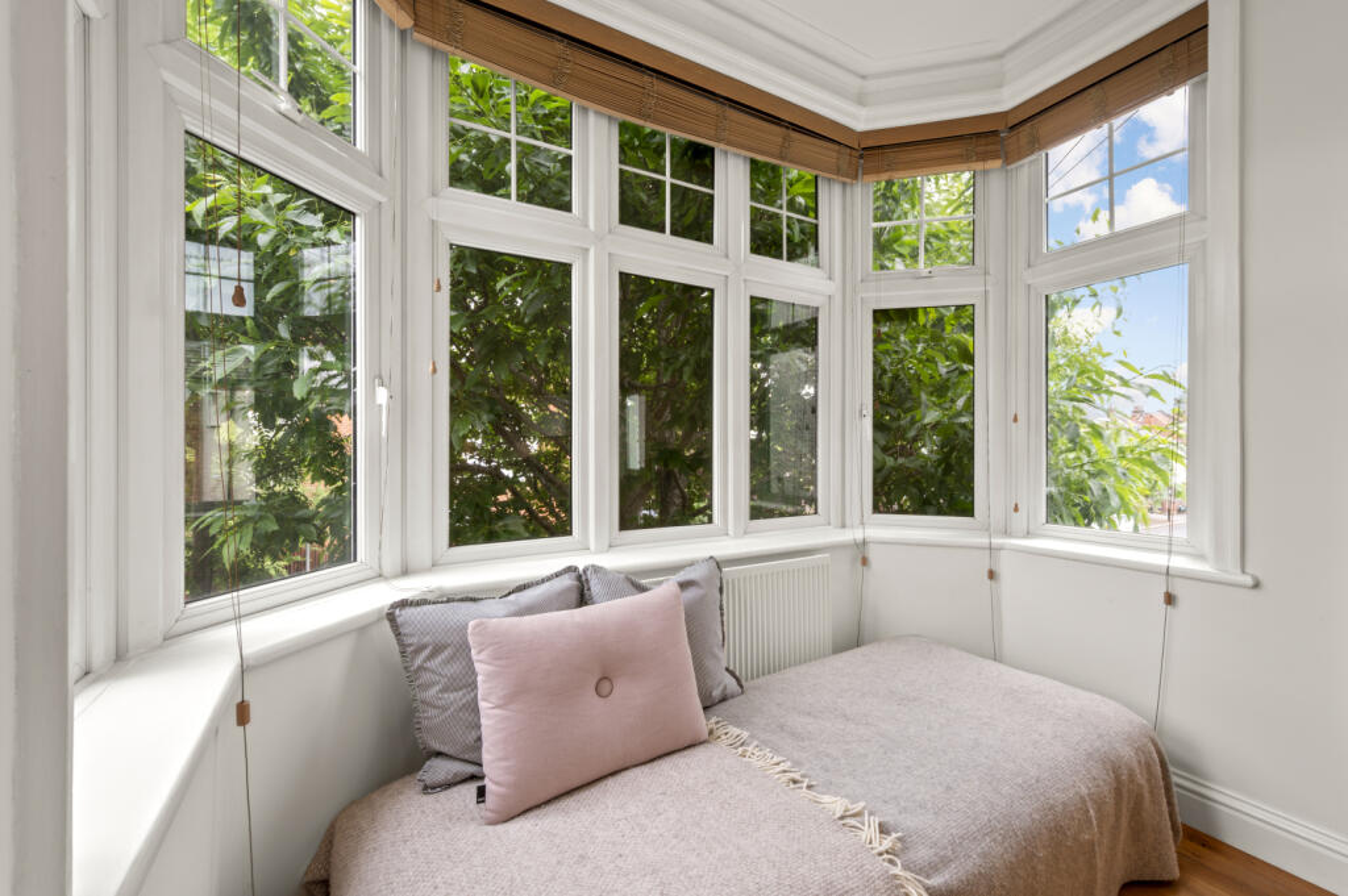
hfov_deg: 104.3
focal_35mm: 14
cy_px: 448
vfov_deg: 81.1
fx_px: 524
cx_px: 674
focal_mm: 14
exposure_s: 1/2
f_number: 16
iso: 200
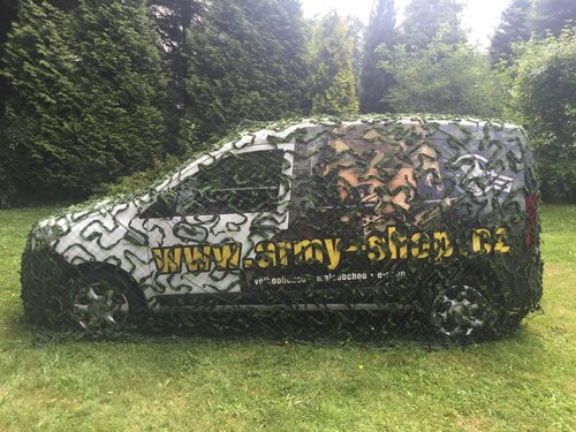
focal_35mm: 29
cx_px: 288
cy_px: 216
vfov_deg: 48.2
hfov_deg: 61.7
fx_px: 483
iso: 32
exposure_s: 1/170
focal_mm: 4.15
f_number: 2.2
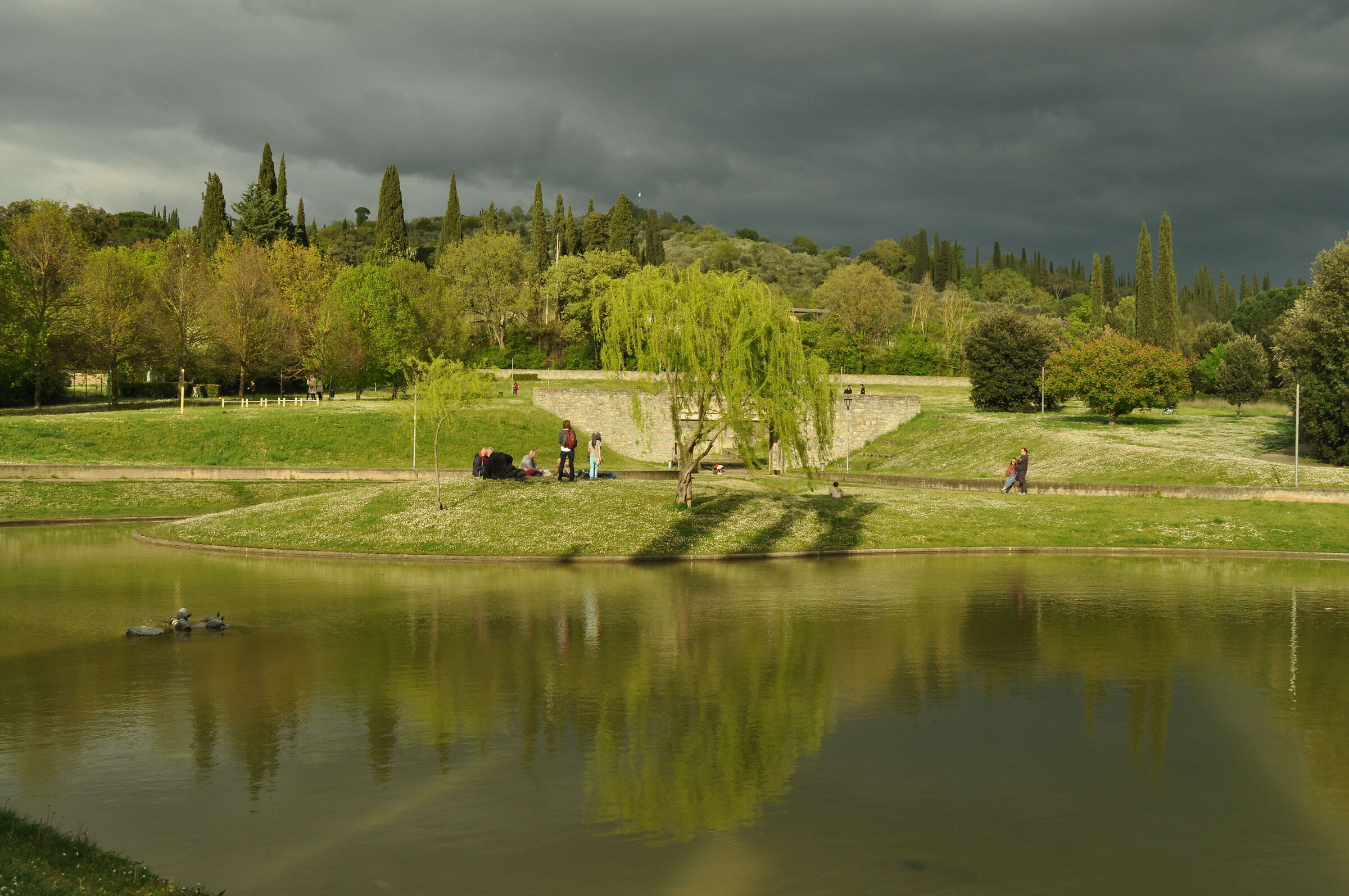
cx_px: 674
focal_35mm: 36
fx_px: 1347
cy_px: 448
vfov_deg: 36.8
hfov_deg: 53.2
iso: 250
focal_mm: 24
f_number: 11
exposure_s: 1/100
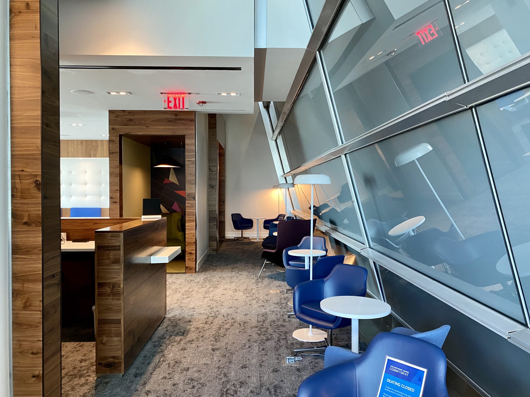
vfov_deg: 53.1
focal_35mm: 26
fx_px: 398
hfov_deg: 67.3
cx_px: 265
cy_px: 198
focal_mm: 4.25
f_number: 1.8
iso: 200
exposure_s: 1/60
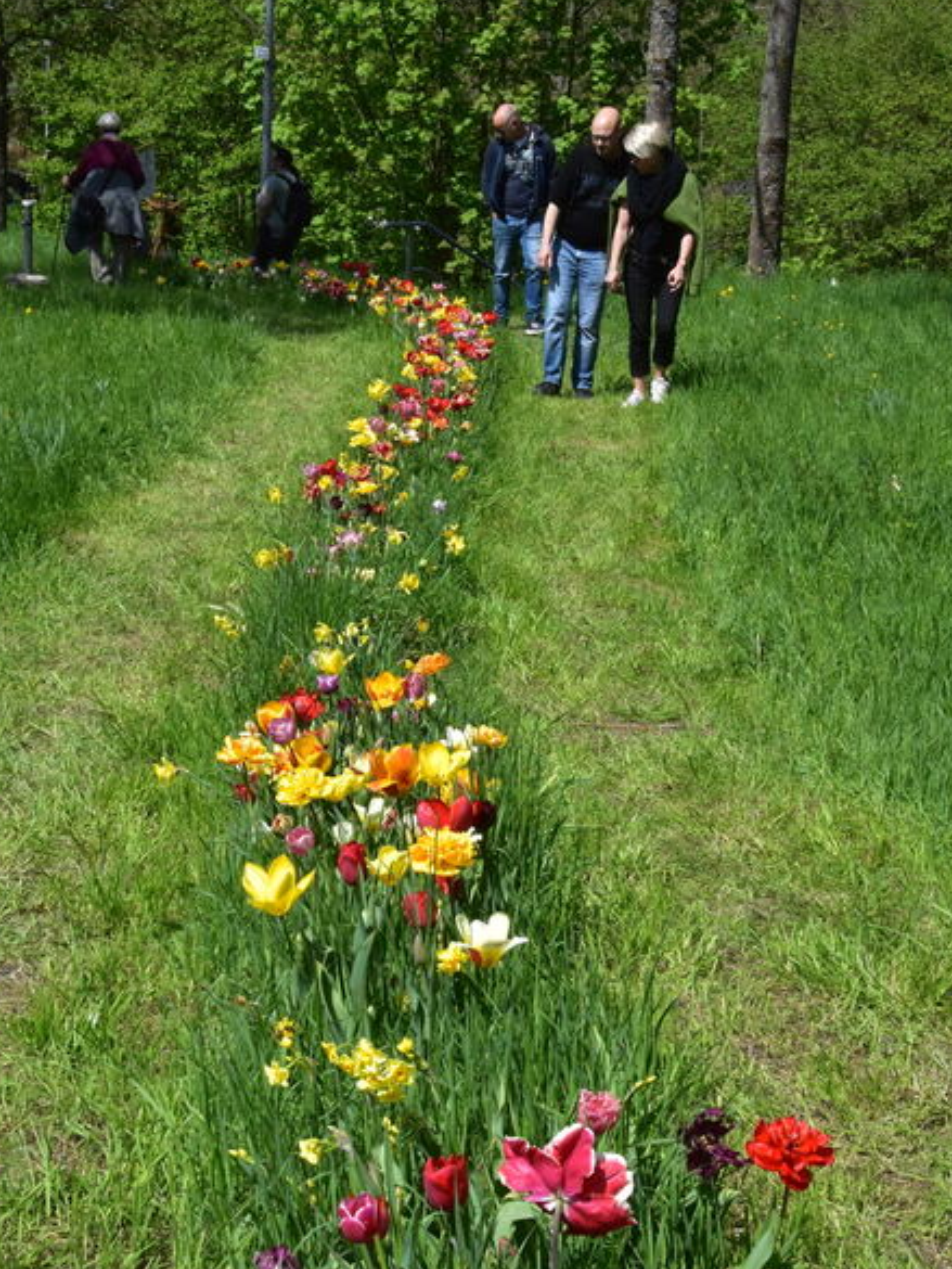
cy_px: 683
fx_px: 2603
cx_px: 441
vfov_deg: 27.4
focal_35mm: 71
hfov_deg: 20.7
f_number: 16
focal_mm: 36
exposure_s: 1/1000
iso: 1250
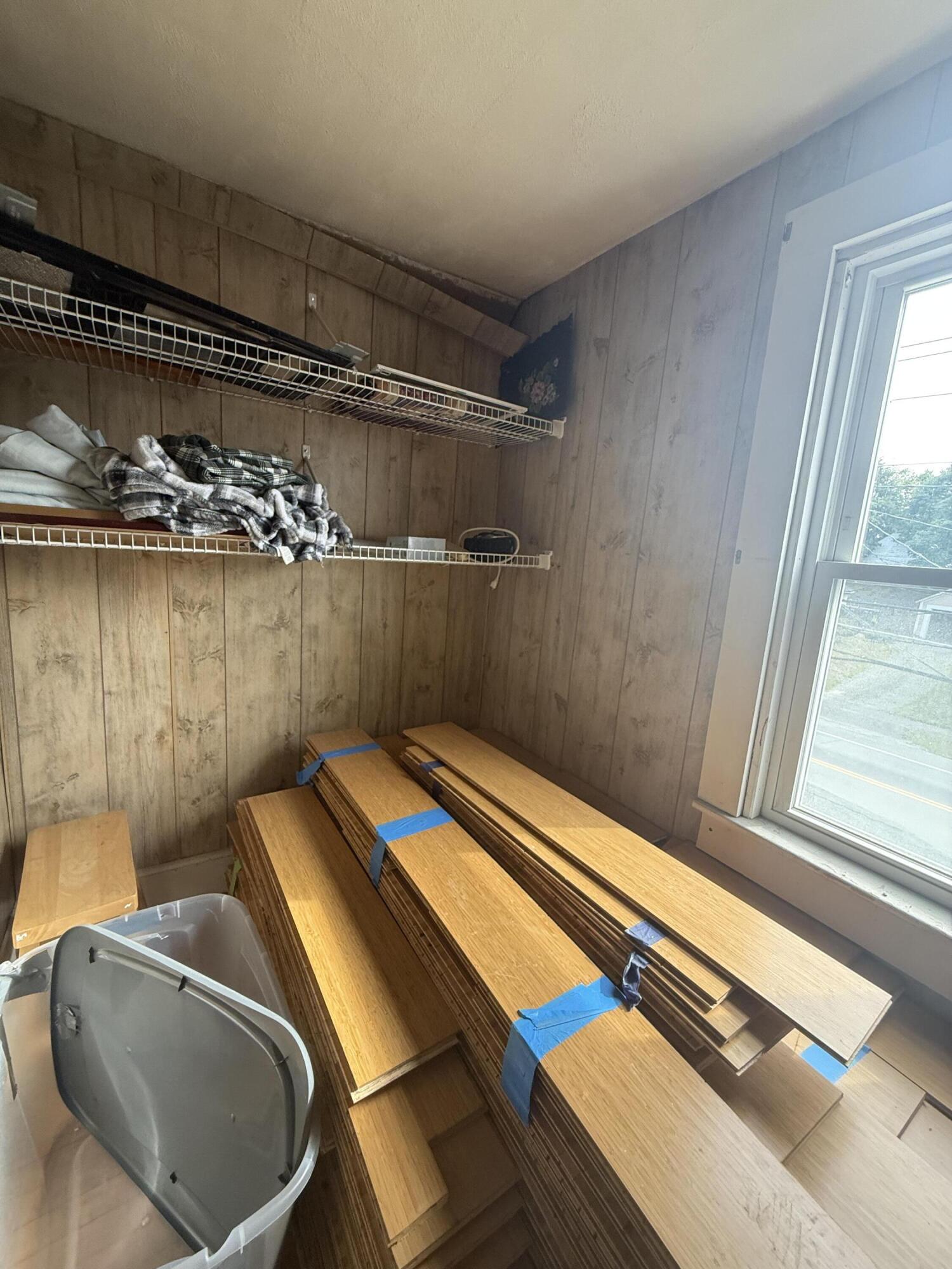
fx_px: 513
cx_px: 476
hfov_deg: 85.7
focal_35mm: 14
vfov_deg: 102.1
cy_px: 634
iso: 200
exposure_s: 1/99
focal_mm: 2.22
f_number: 2.2
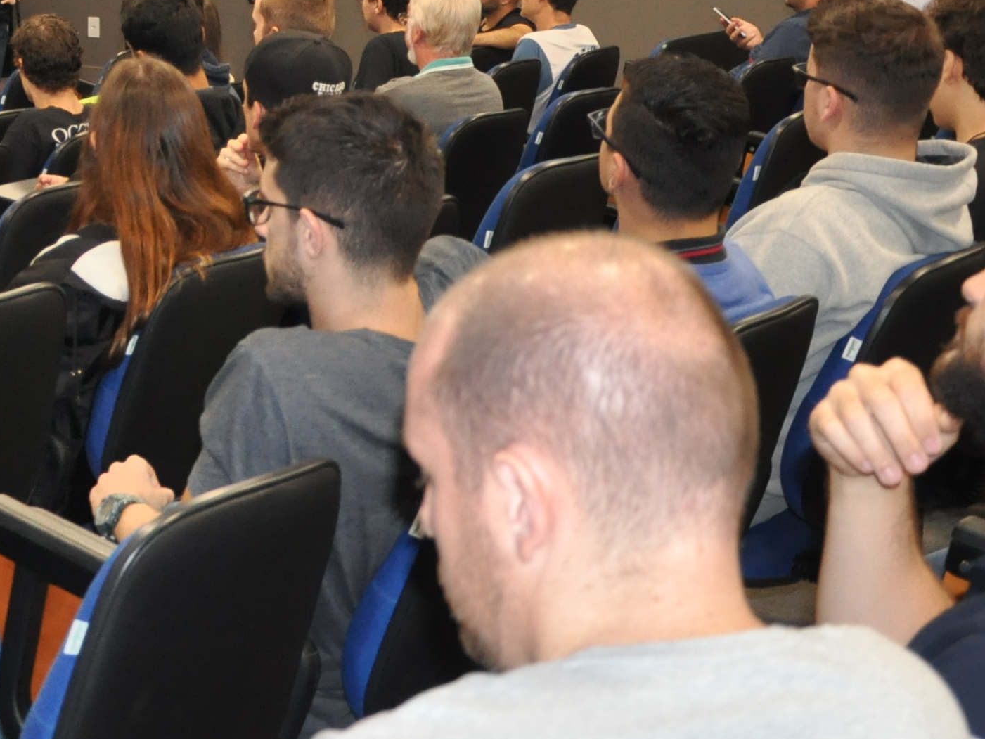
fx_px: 2760
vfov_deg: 15.1
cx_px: -297
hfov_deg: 18.8
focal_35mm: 97
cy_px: 114
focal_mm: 22
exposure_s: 1/60
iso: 800
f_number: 3.8
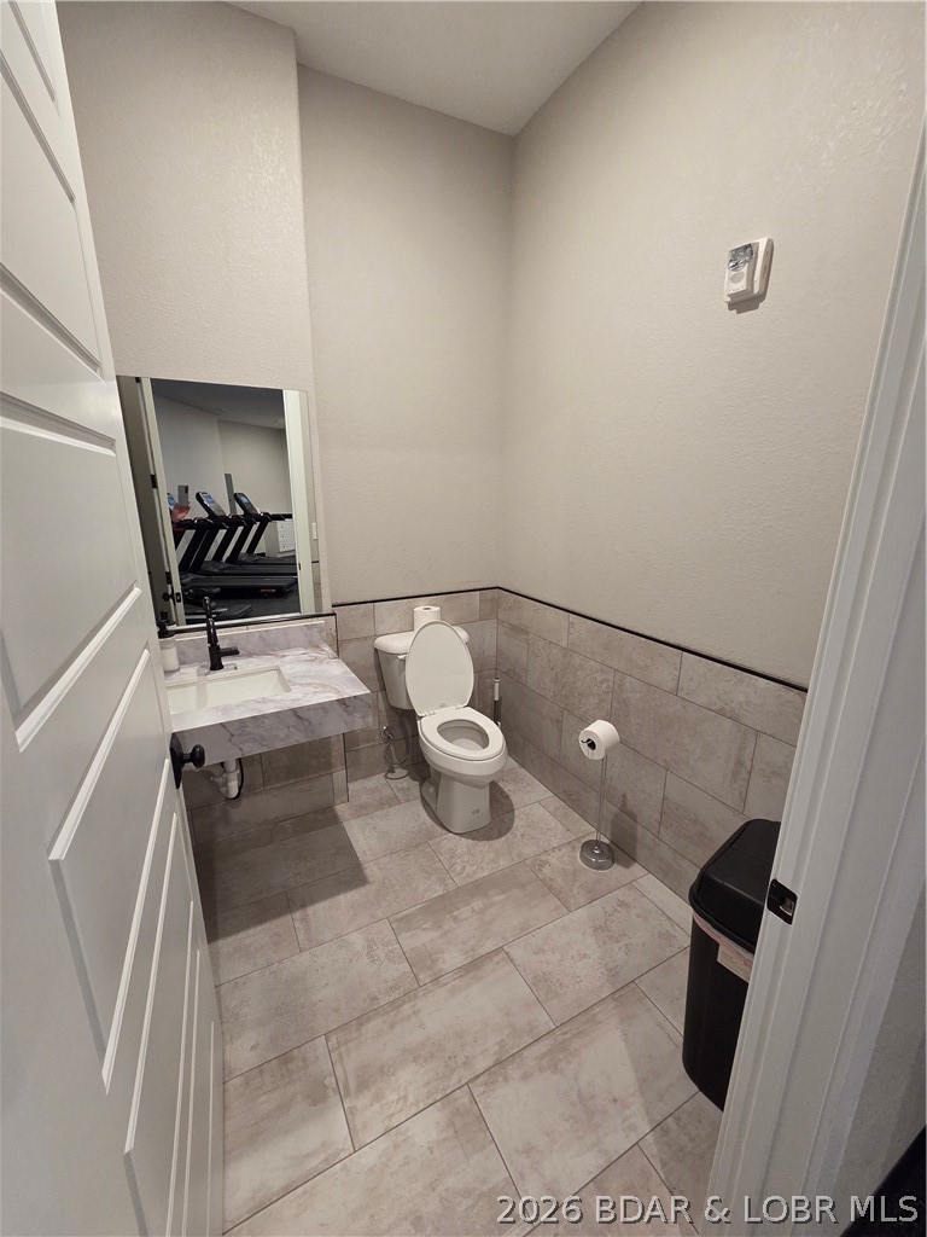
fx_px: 464
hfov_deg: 89.9
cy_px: 618
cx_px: 464
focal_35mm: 13
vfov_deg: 106.2
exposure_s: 1/60
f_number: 2.2
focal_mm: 2.2
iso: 500
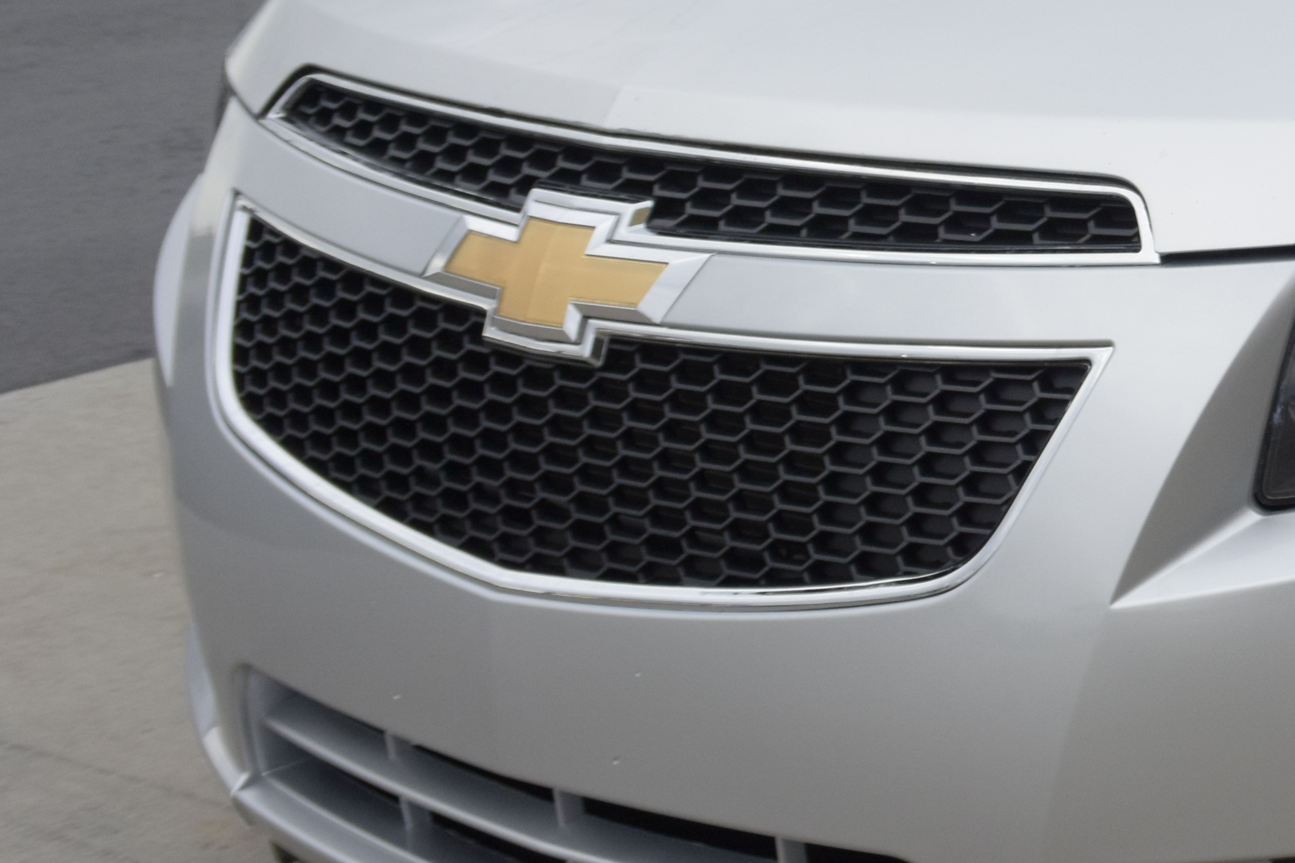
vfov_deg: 16.2
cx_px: 1522
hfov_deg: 22.4
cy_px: 229
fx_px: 3021
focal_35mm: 84
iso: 160
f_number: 5
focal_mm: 12.8
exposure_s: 1/400
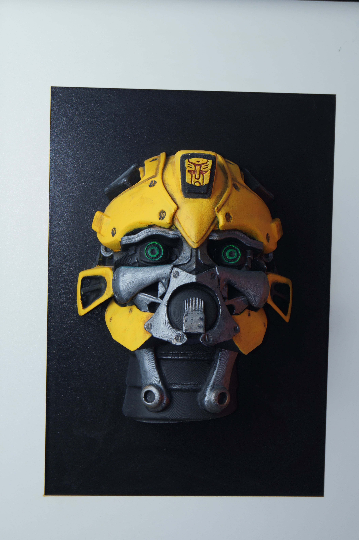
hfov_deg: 16.5
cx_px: 180
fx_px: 1235
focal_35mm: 82
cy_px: 270
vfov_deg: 24.6
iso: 100
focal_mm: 55
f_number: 10
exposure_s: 1/2.5
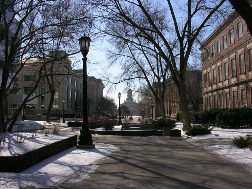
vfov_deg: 40.7
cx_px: 126
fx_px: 255
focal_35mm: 35
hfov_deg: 52.6
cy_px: 94
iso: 50
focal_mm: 8.9
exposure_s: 1/226
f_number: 7.1
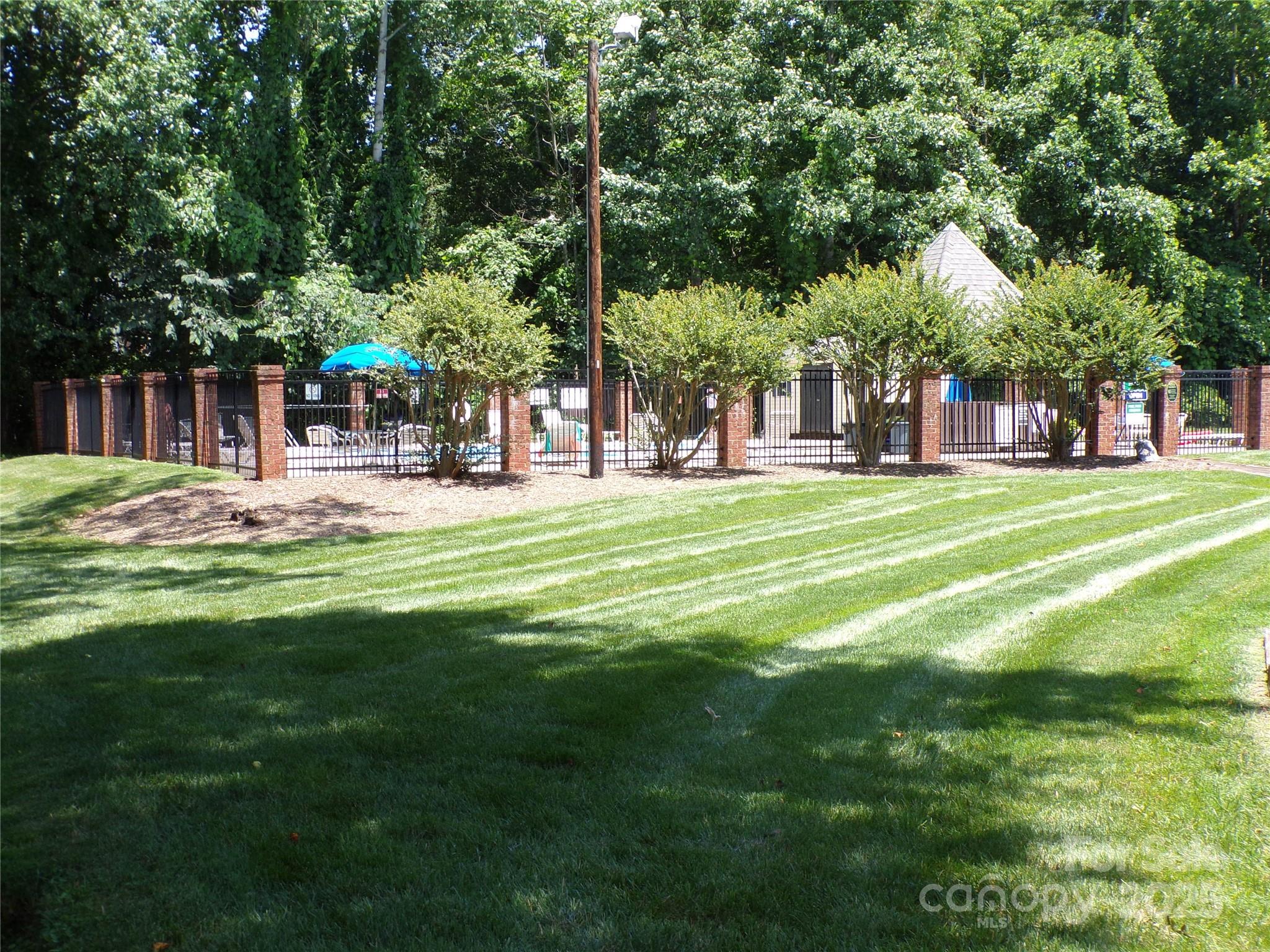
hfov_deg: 38.9
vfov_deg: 29.7
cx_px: 635
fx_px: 1798
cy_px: 476
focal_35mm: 49
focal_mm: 8.7
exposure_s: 1/120
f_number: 5.1
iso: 80
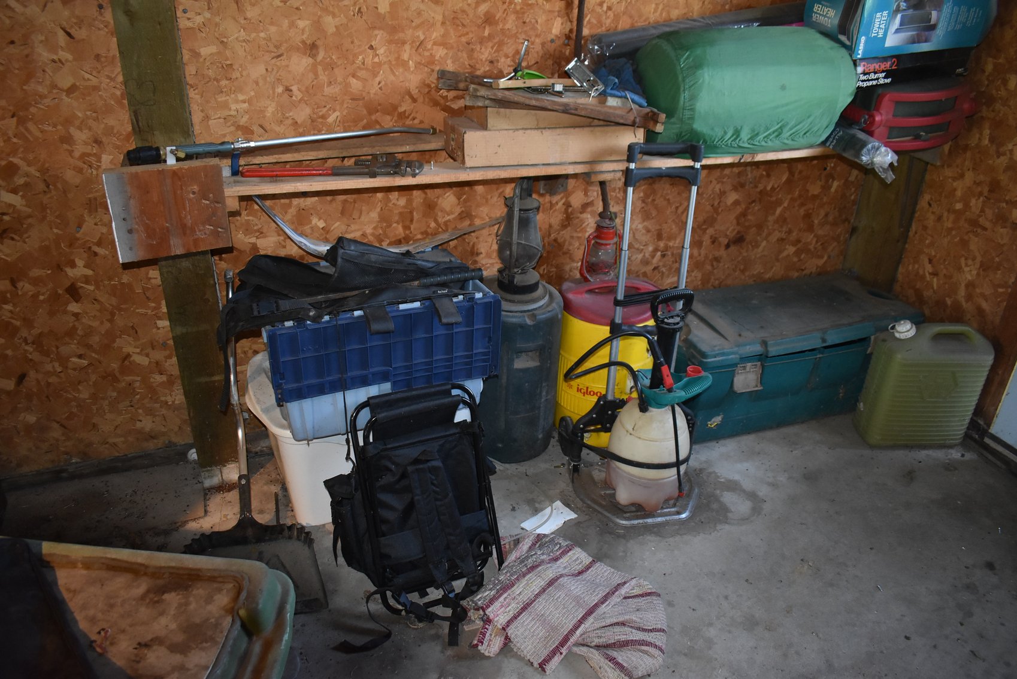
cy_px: 340
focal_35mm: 27
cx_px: 508
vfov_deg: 48.0
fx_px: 763
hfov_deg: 67.3
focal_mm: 18
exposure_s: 1/125
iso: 1400
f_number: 3.5
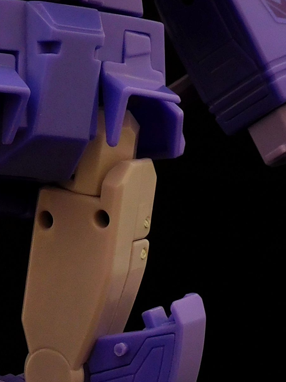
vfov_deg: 8.4
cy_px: 249
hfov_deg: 6.3
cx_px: -39
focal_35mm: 236
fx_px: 2600
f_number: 4.4
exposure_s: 1
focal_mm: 11.1
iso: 125
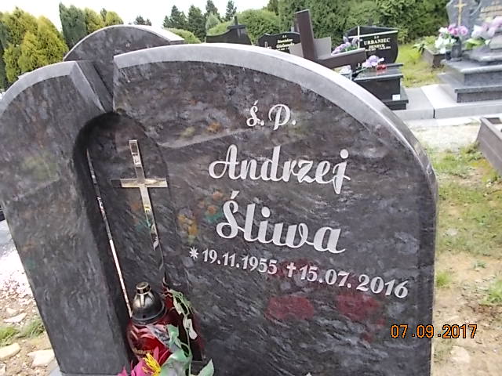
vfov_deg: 53.1
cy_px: 188
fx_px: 377
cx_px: 251
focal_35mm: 26
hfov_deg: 67.3
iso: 80
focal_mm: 4.6
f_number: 3.2
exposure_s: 1/125
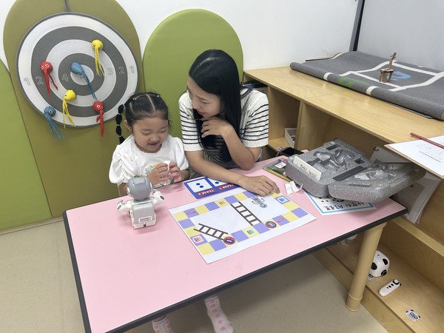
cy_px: 166
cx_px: 222
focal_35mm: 26
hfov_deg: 67.3
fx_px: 333
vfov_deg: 53.1
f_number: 1.5
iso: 80
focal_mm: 5.7
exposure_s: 1/120
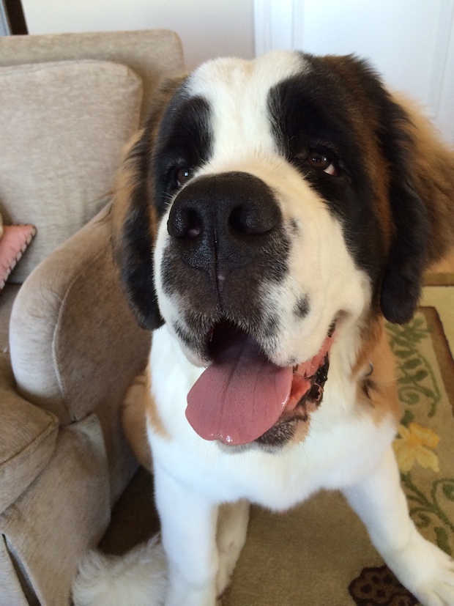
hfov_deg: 46.8
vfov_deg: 60.0
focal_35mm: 30
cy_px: 303
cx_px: 227
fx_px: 525
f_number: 2.2
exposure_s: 1/30
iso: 64
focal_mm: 4.12
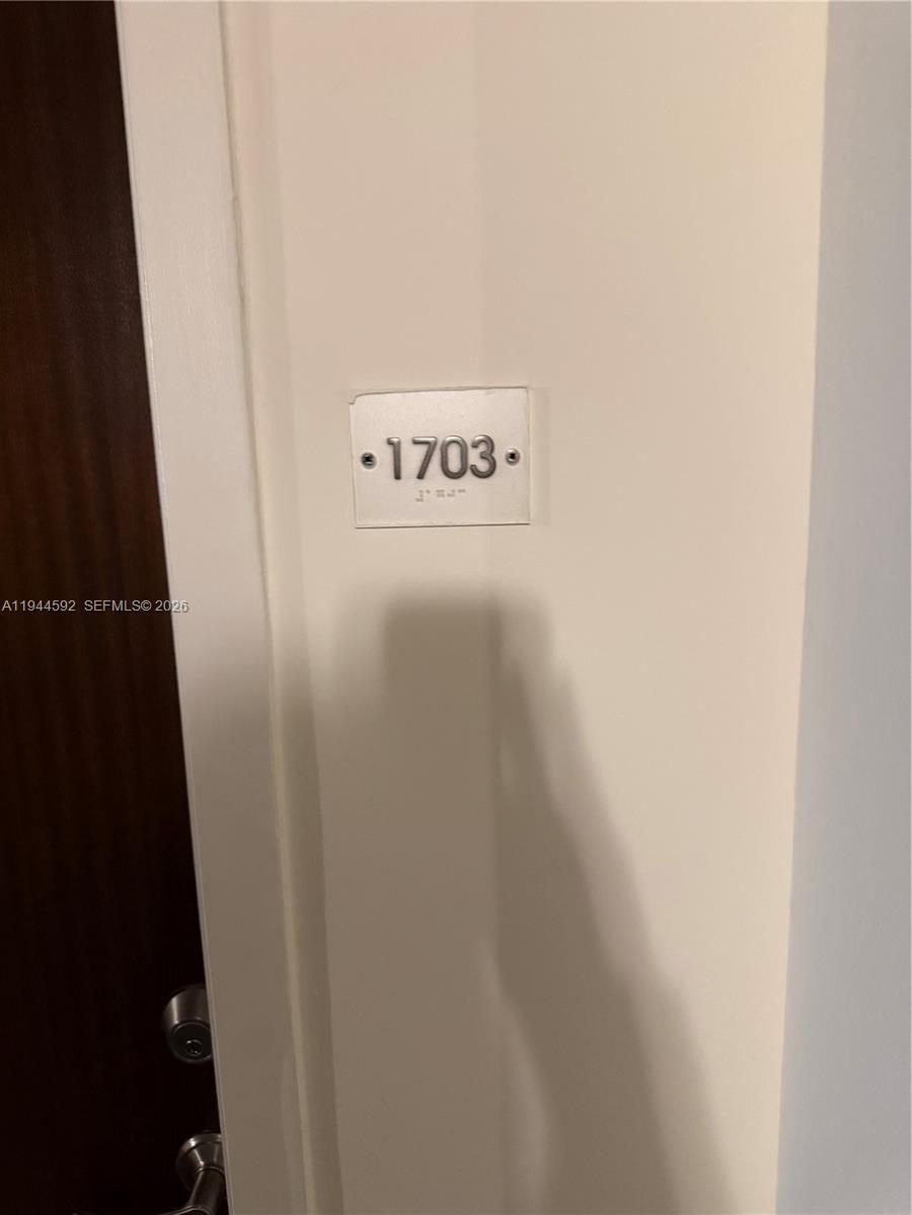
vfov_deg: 71.6
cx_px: 456
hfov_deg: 56.8
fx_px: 843
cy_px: 608
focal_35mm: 24
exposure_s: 1/60
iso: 800
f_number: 1.78
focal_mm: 6.76
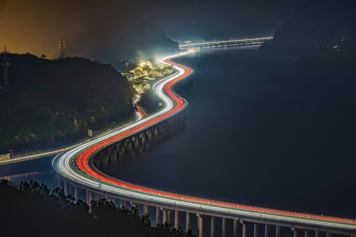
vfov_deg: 10.1
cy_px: 118
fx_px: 1334
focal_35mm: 135
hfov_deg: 15.2
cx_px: 178
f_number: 11
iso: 100
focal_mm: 135
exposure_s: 30
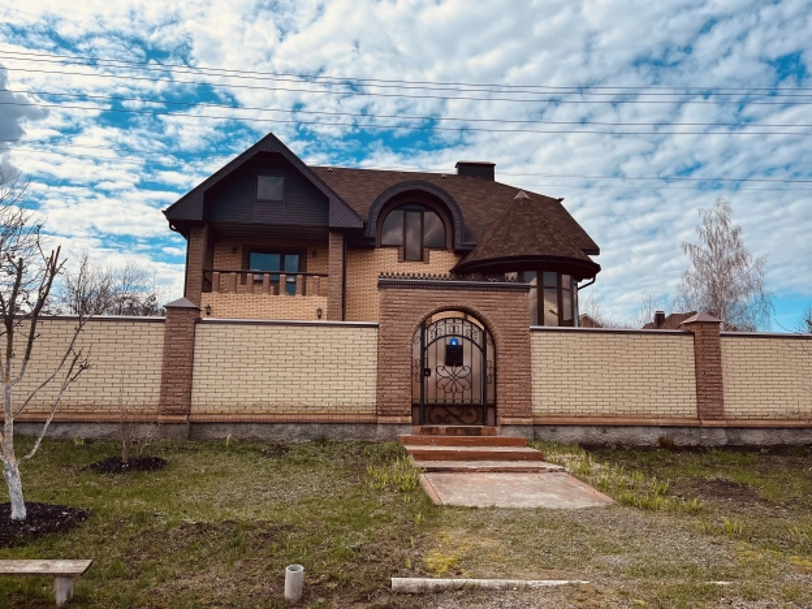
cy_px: 304
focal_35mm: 26
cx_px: 406
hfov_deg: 67.3
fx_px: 610
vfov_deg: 53.1
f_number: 1.6
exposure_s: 1/4854
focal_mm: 5.1
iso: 50
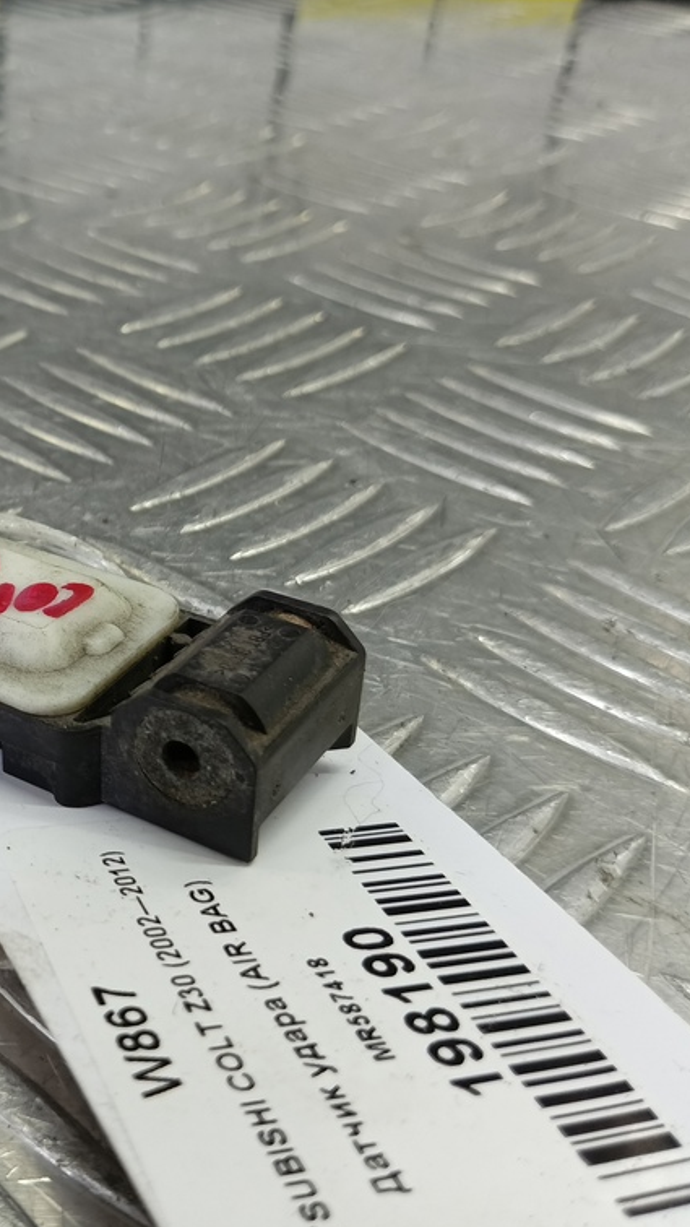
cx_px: -29
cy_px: 622
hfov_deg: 31.5
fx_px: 1105
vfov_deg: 58.0
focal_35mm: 34
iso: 124
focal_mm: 4.11
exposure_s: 1/50
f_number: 1.6
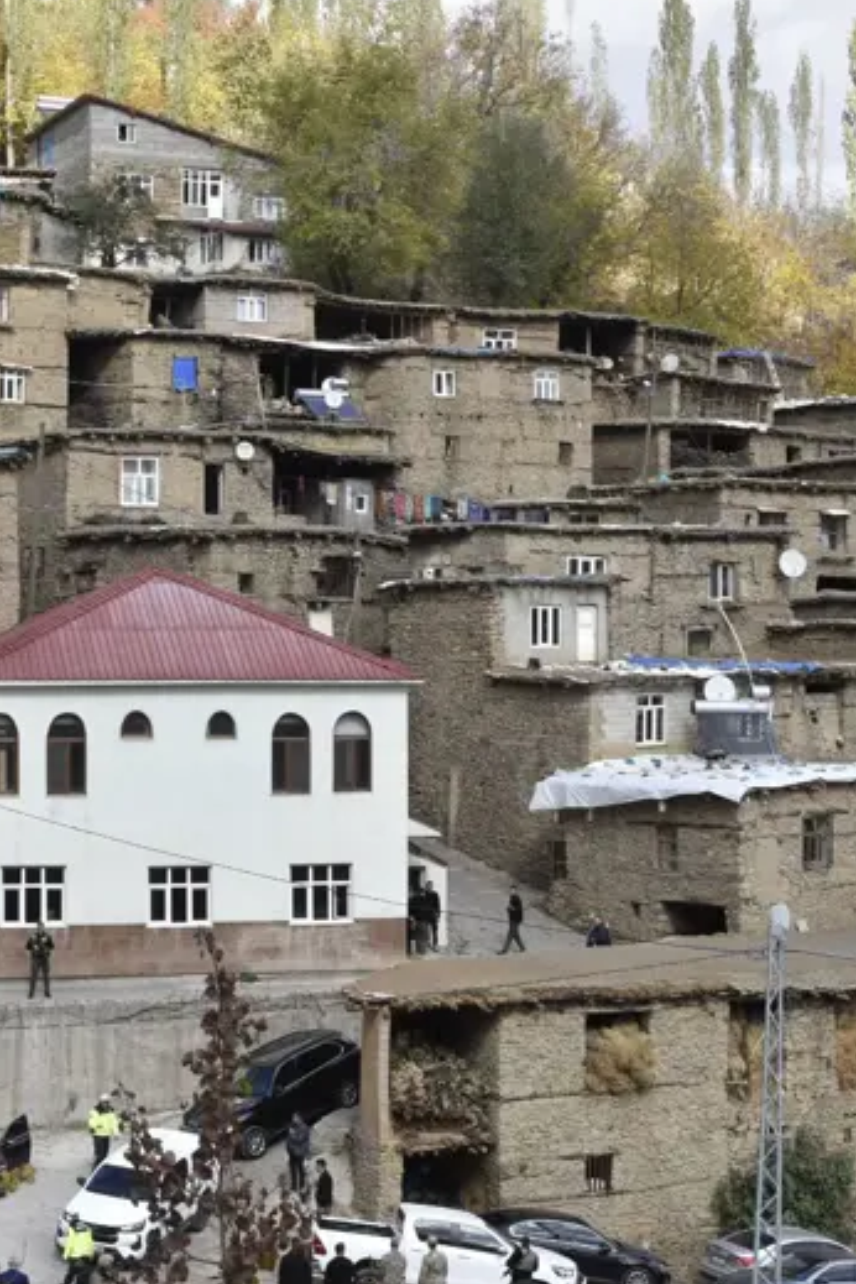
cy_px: 589
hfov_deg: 17.2
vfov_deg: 25.7
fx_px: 2812
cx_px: 233
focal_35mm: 79
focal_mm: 31
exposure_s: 1/800
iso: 1250
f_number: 14
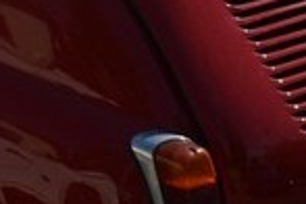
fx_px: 2023
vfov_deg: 5.7
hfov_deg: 8.6
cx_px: 4
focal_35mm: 238
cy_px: -86
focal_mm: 26
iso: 100
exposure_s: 1/1600
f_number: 5
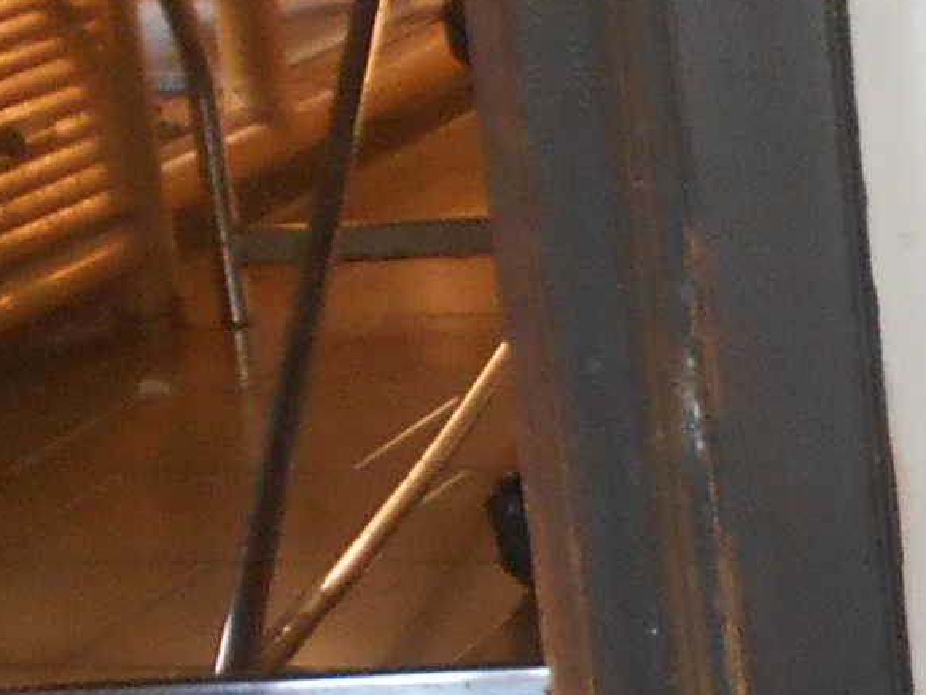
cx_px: 1877
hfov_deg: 8.8
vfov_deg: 6.7
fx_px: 5700
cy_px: 1516
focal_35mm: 213
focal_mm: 5.8
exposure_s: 1/30
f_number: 3.6
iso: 200
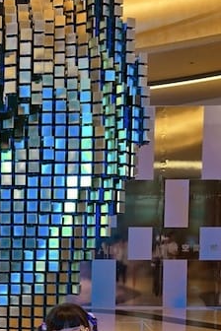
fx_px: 525
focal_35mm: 57
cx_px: -50
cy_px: 270
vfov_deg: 33.9
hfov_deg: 21.9
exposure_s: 1/101
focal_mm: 6.3
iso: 40
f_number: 1.7
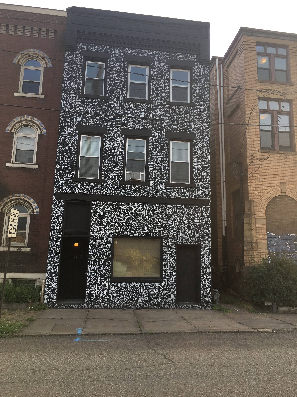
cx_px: 148
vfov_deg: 61.7
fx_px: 332
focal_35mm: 29
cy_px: 198
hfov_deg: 48.2
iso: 25
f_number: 2.2
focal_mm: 4.15
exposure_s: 1/234
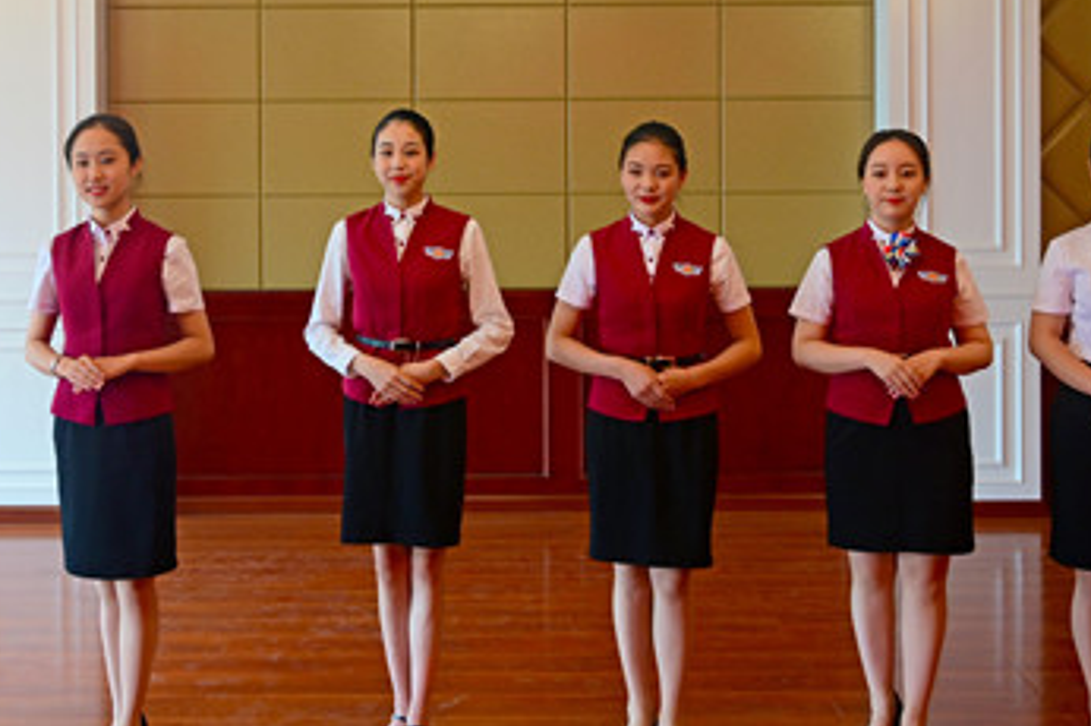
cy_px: 200
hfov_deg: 37.6
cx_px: 467
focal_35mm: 53
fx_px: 1601
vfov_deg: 25.3
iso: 800
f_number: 4
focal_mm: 30.5
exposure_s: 1/125
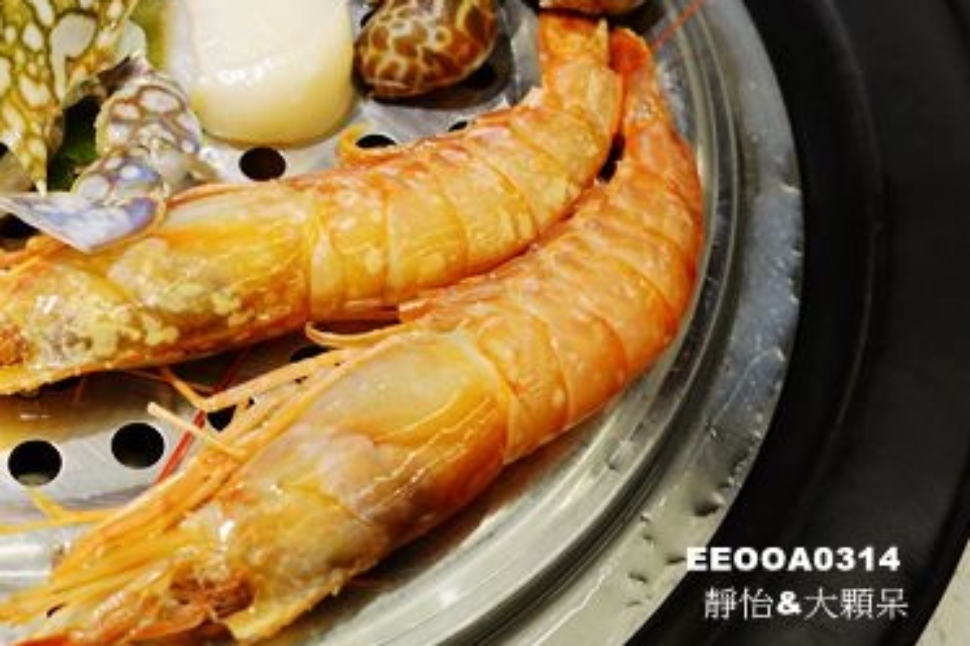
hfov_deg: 29.7
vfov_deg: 20.5
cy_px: 175
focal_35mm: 66
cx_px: 179
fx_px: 1777
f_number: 2.8
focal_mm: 13.92
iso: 200
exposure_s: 1/40
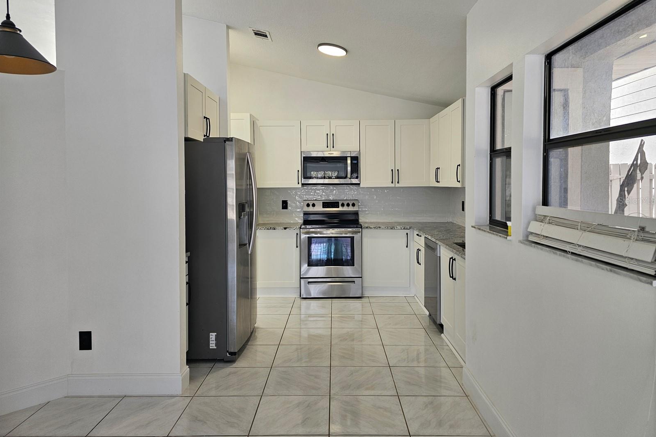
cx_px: 328
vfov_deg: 53.1
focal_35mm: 24
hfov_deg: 73.7
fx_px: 437
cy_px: 200
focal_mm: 6.3
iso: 80
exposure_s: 1/120
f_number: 1.7
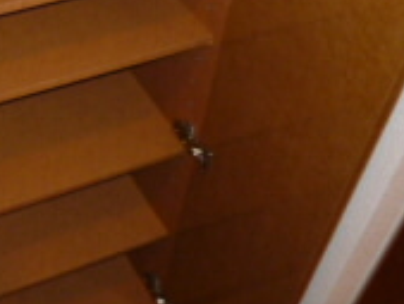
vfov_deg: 23.9
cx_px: 38
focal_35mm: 61
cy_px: 102
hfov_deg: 30.2
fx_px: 712
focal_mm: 4.3
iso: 200
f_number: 2.2
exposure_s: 1/60
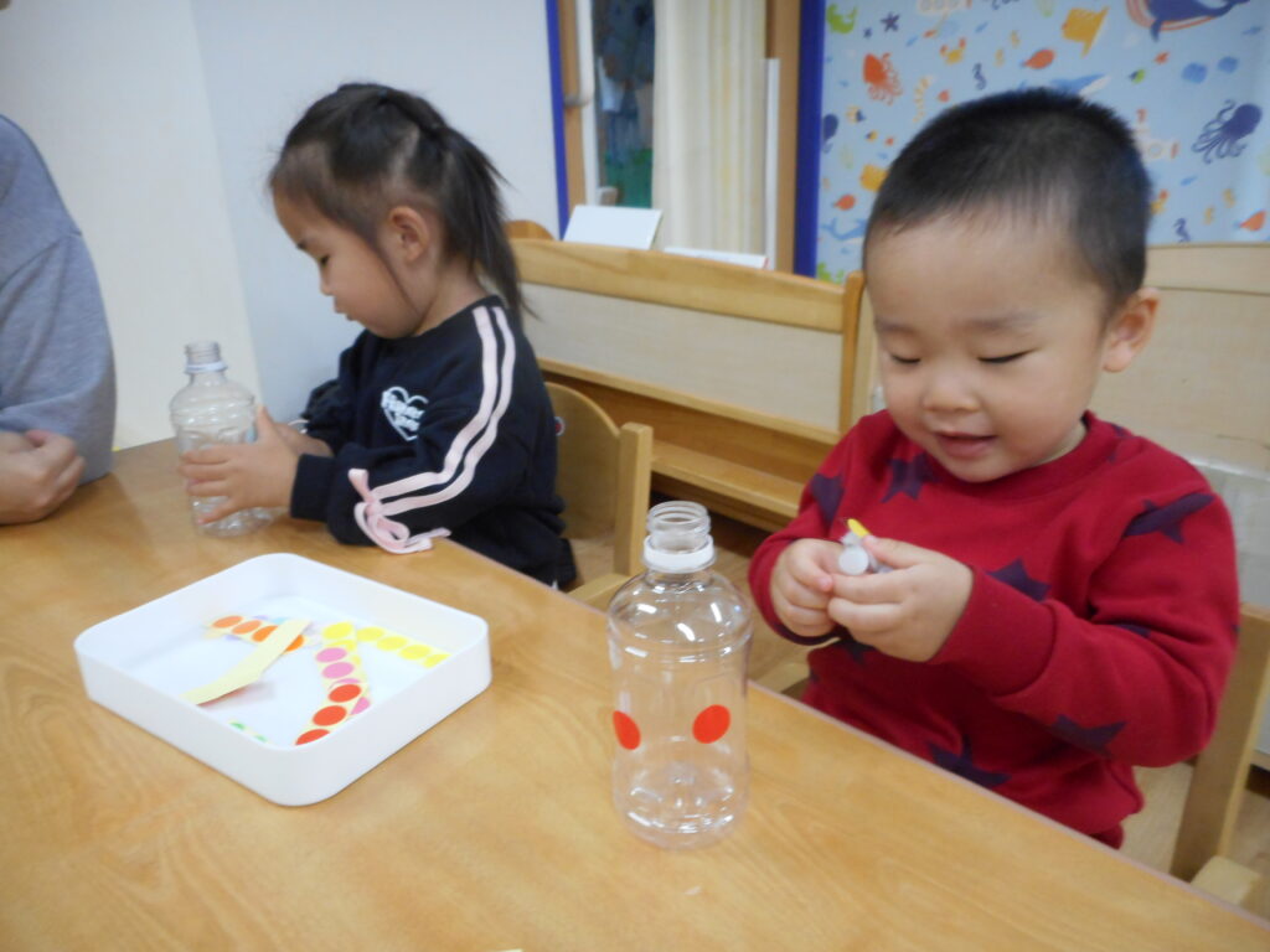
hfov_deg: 69.4
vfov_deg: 54.9
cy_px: 476
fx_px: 917
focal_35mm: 25
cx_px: 635
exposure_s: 1/30
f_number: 3.7
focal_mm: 4.5
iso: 320
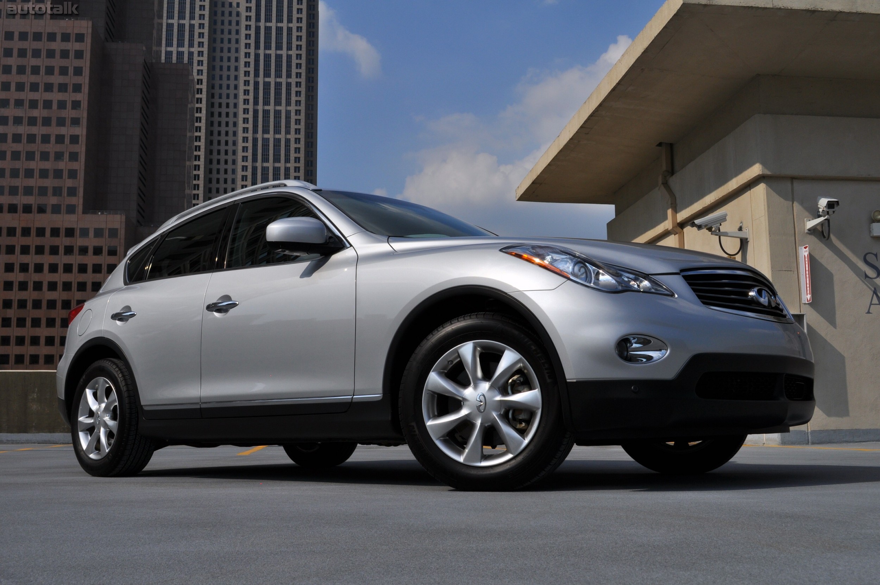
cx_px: 440
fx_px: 952
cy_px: 292
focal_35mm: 39
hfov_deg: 49.6
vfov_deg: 34.1
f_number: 13
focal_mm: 26
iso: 200
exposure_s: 1/640
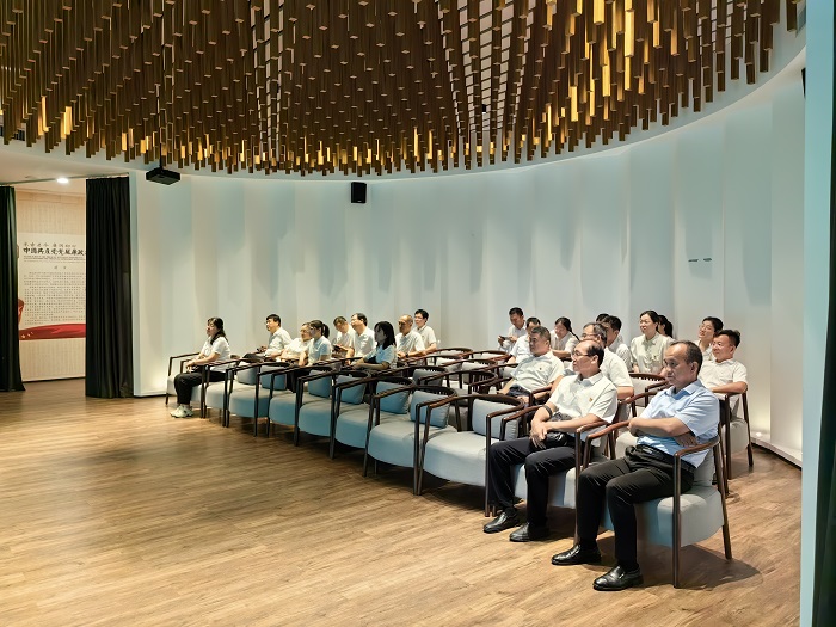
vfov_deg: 51.4
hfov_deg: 65.3
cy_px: 314
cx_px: 418
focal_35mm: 27
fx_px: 652
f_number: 1.4
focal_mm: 5.75
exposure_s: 1/100
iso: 125
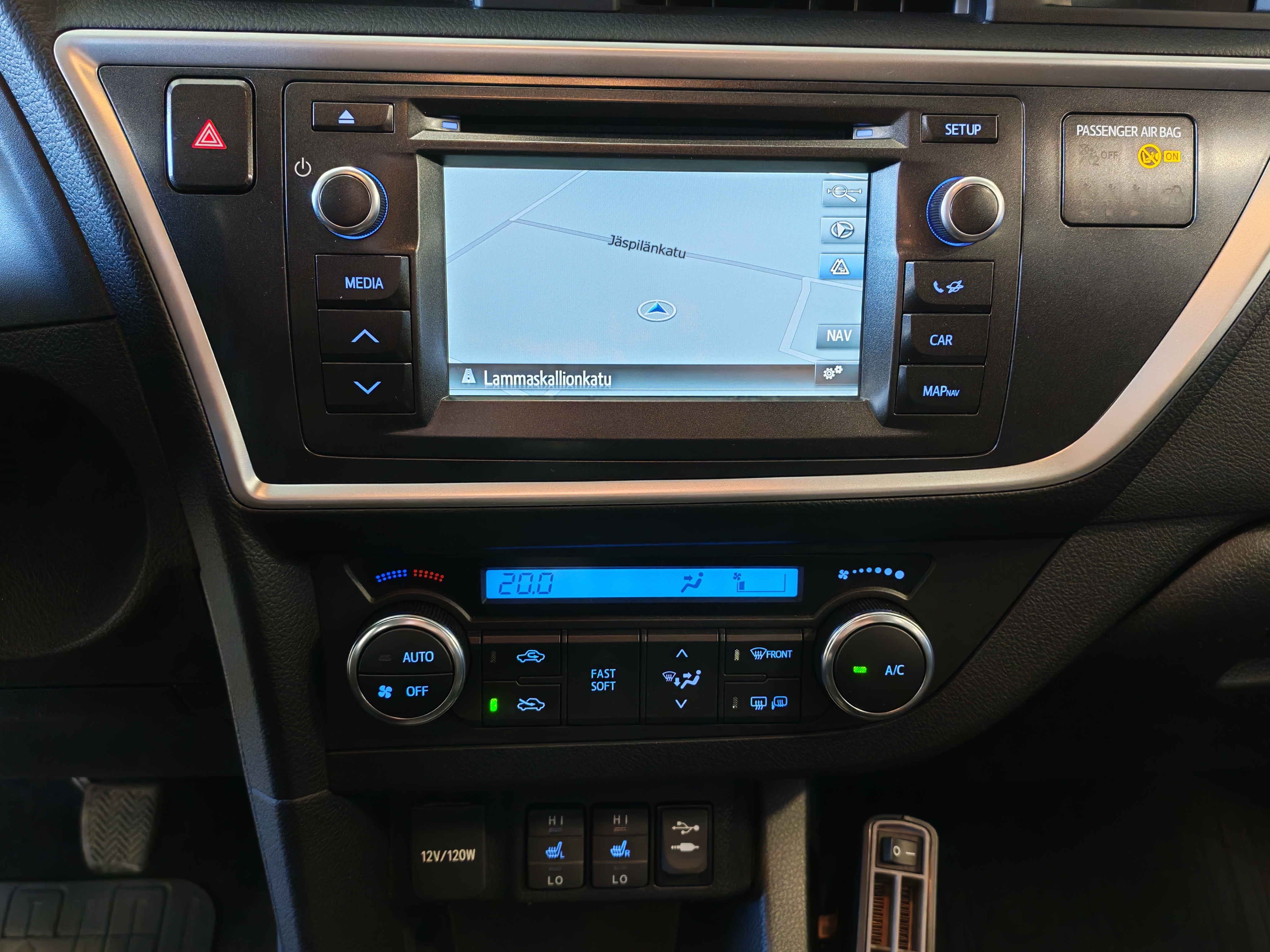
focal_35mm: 32
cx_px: 635
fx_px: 1174
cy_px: 476
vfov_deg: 44.2
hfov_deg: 56.8
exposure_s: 1/50
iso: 800
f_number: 1.9
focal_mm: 6.12
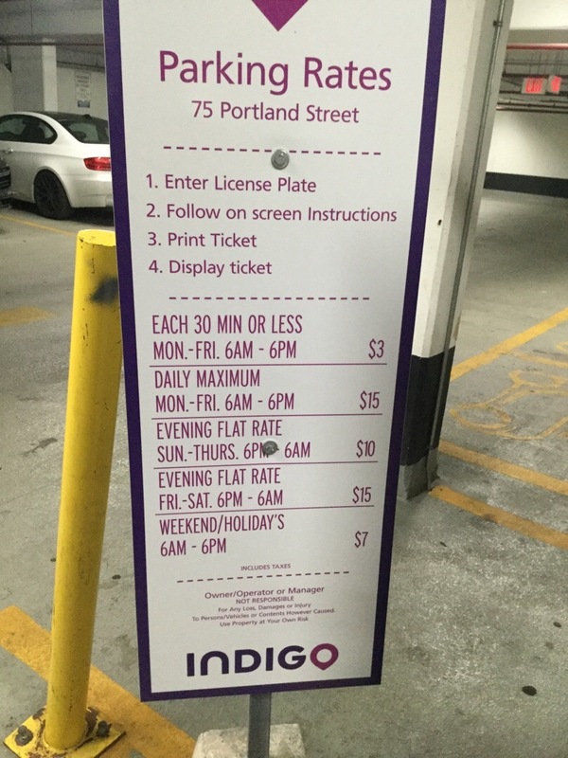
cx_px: 284
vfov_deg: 58.4
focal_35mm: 31
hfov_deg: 45.4
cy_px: 379
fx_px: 678
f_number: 2.4
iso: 200
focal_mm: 3.3
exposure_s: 1/24
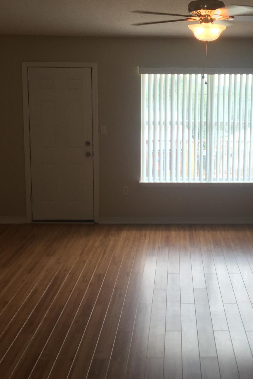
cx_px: 196
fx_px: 548
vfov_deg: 38.1
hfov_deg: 25.6
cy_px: 159
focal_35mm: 52
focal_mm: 4.15
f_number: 2.2
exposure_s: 1/60
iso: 25
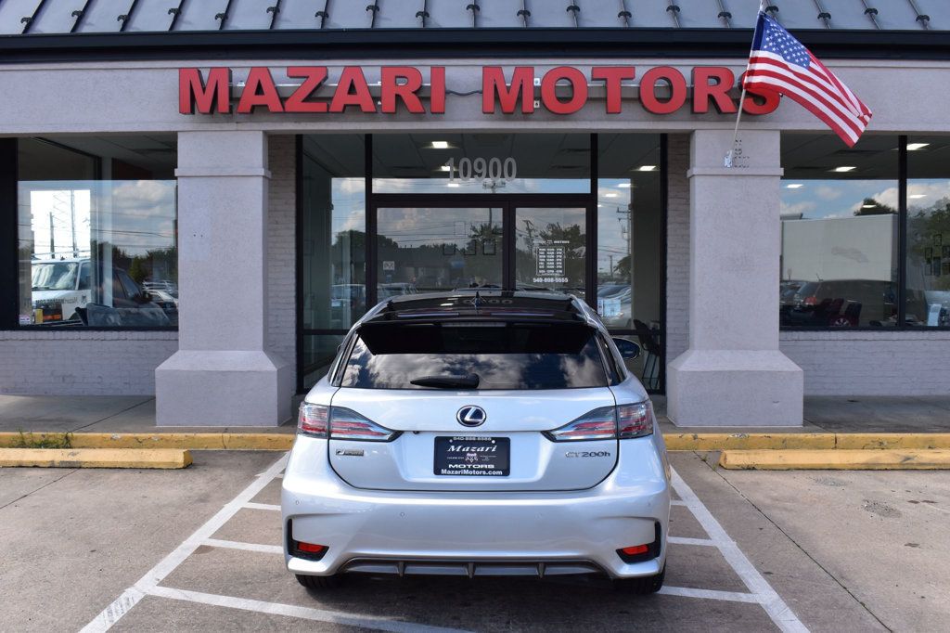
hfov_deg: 53.1
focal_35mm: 36
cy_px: 316
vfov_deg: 36.8
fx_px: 950
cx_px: 475
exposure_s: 1/250
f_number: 10
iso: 400
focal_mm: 24
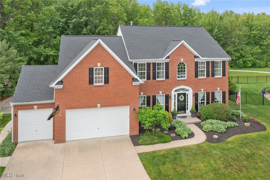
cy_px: 90
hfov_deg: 65.5
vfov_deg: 46.4
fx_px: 210
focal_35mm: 28
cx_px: 135
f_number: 5
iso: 100
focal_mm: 10.26
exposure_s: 1/200
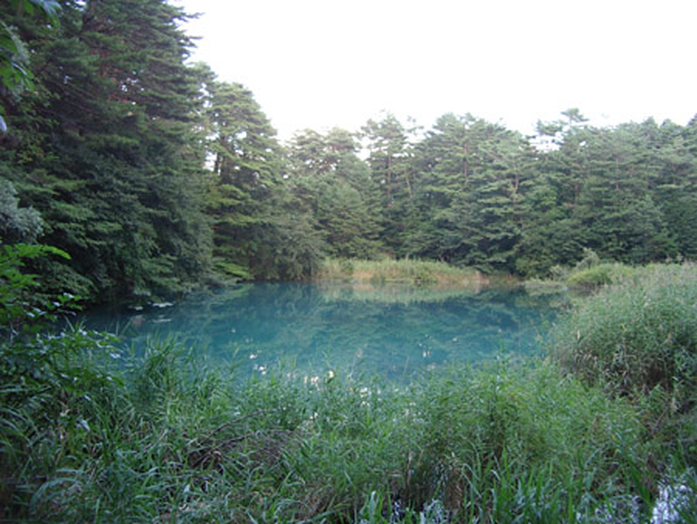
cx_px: 348
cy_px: 262
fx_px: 766
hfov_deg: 49.0
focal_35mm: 38
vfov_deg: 37.8
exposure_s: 1/60
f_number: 2.6
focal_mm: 5.8
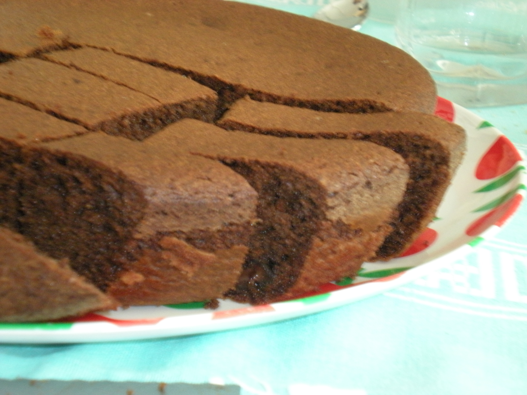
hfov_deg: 26.3
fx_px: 1127
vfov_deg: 19.9
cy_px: 198
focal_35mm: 74
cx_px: 264
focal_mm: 12.3
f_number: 4.6
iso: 400
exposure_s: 1/8.1
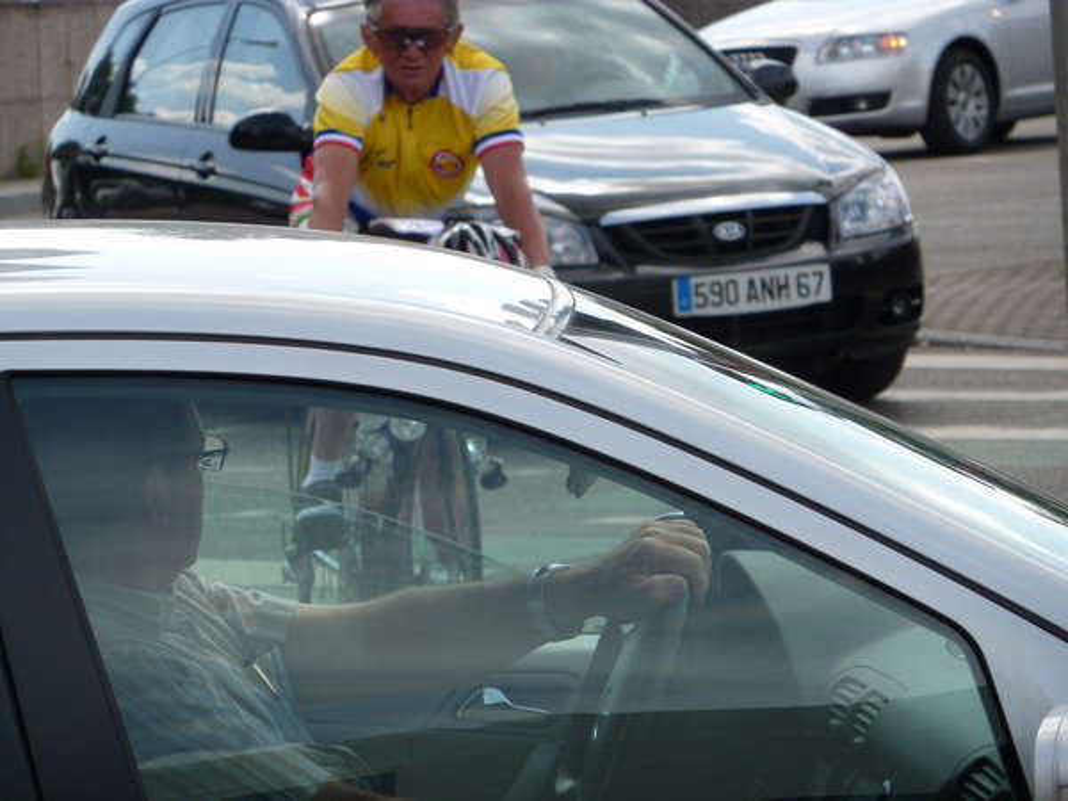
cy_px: 400
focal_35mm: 225
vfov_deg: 6.6
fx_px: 6942
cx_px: 534
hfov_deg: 8.8
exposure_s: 1/640
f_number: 4.6
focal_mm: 37
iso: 200
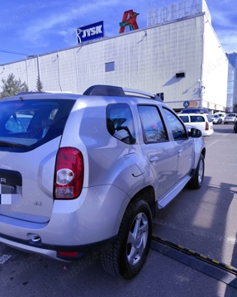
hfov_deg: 56.8
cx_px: 115
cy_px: 151
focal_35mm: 25
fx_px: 219
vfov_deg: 68.1
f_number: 1.65
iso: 50
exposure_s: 1/462
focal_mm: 6.14
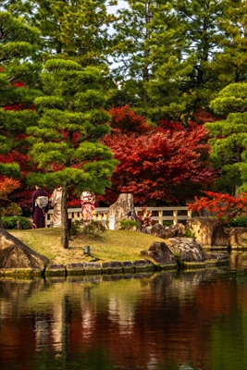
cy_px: 185
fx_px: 1619
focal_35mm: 158
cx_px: 124
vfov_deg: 13.0
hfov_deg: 8.7
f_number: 6.3
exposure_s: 1/160
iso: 200
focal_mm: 105
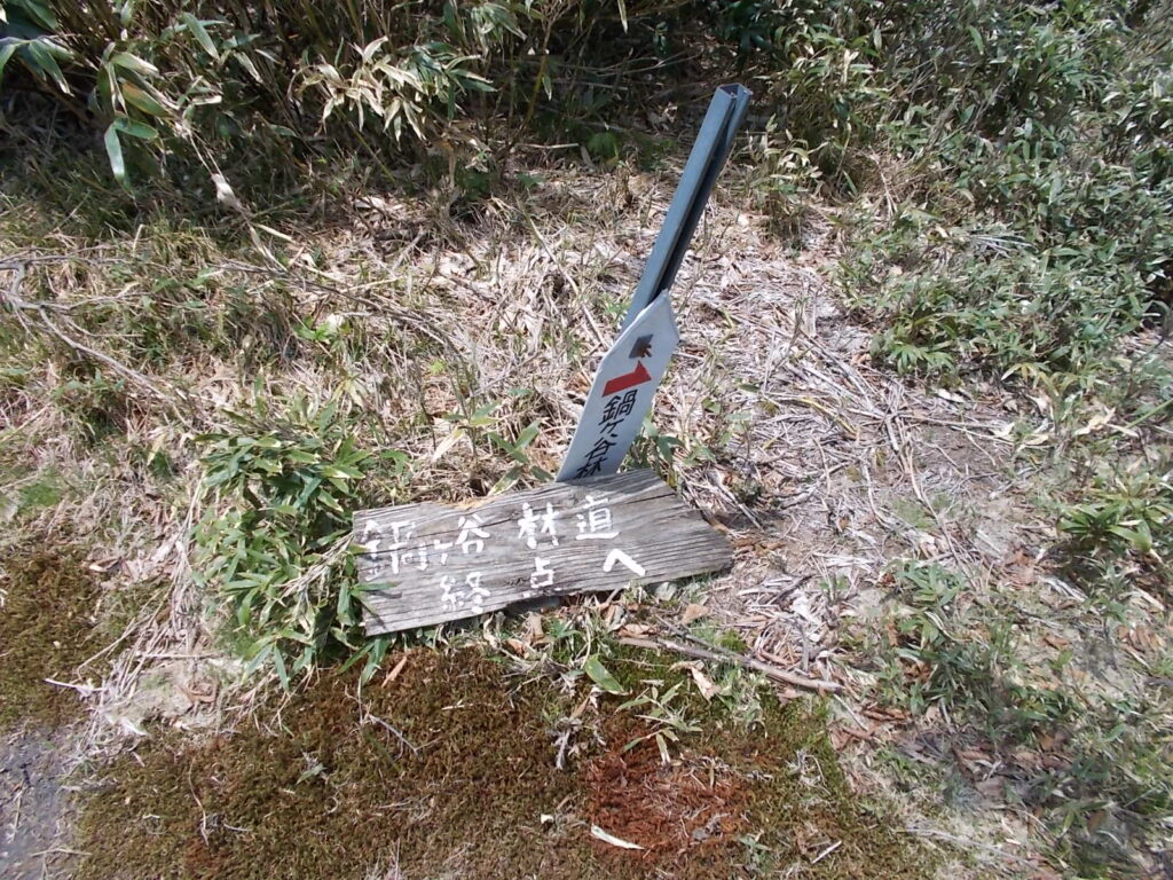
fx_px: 881
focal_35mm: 26
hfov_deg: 67.3
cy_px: 440
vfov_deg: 53.1
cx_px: 586
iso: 80
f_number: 3.2
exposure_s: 1/400
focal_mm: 4.6
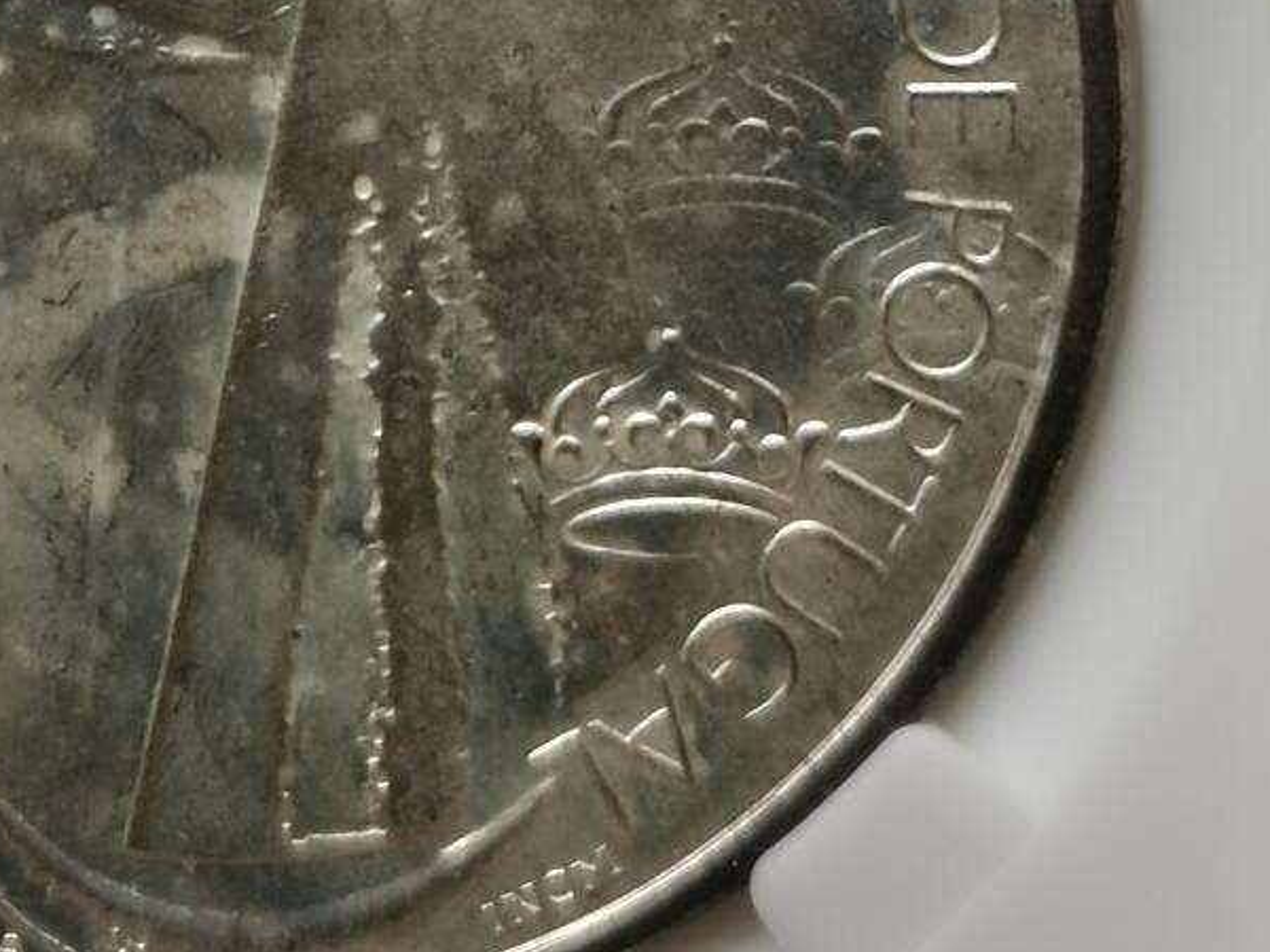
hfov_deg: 13.4
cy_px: -556
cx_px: 288
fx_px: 5393
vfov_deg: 9.7
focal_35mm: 147
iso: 64
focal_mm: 5.56
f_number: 1.6
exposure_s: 1/100
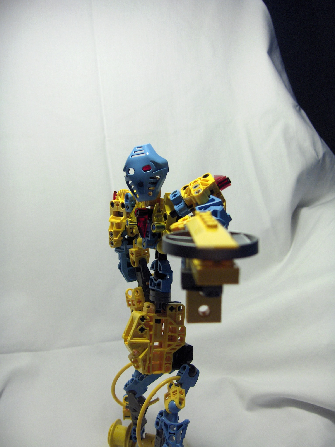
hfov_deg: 36.8
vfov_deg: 47.9
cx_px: 168
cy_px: 224
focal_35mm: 39
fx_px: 503
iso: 136
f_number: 2.8
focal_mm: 8
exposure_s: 1/65.5
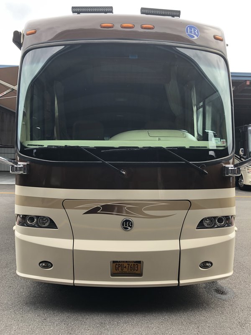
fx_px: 271
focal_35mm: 28
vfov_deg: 63.4
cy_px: 168
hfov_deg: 49.7
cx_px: 126
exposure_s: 1/173
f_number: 1.8
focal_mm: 4
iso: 20
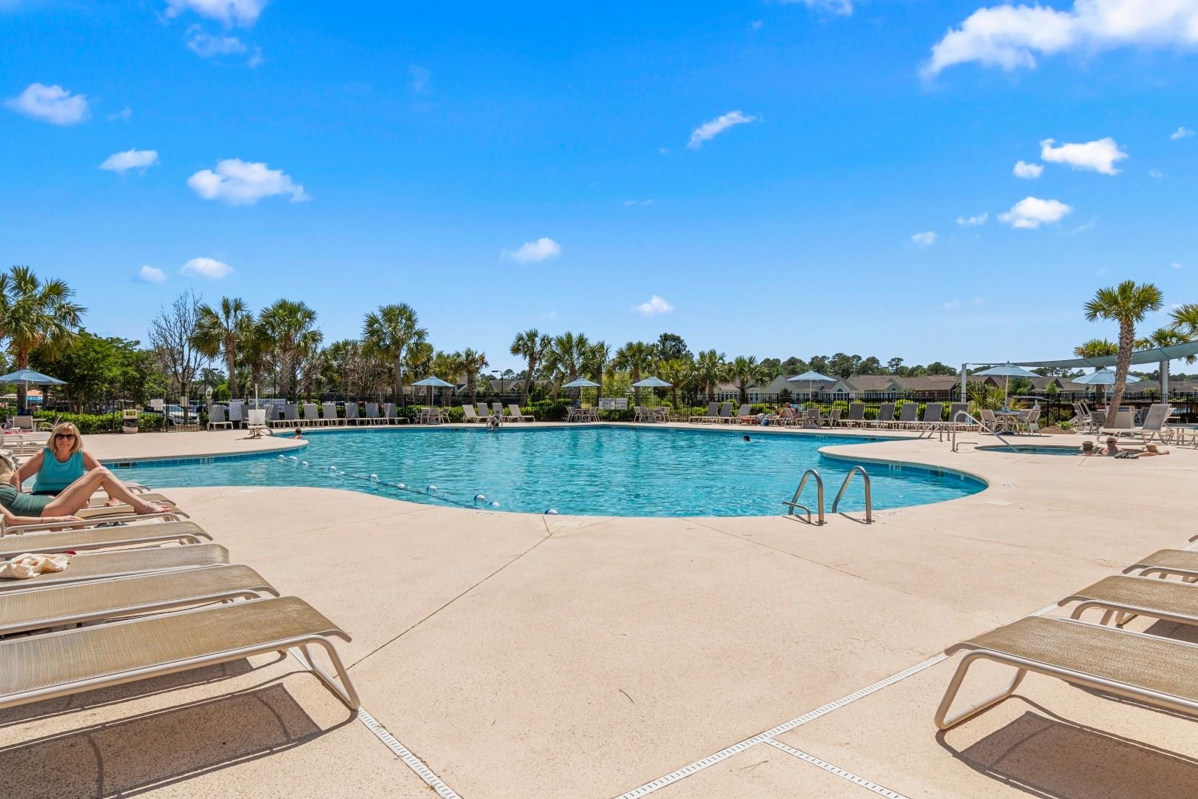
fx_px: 699
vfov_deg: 59.5
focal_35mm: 21
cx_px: 599
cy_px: 400
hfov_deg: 81.2
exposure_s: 1/320
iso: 100
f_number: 10
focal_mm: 14
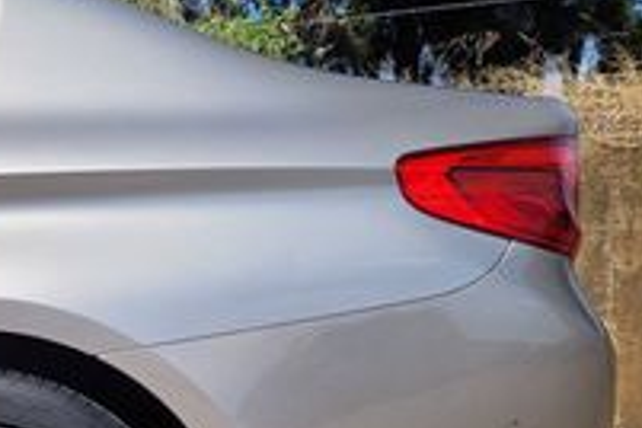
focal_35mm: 86
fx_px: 1534
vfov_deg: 15.4
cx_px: -96
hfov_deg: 22.1
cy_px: 492
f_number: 1.8
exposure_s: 1/3345
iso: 40
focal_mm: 5.4
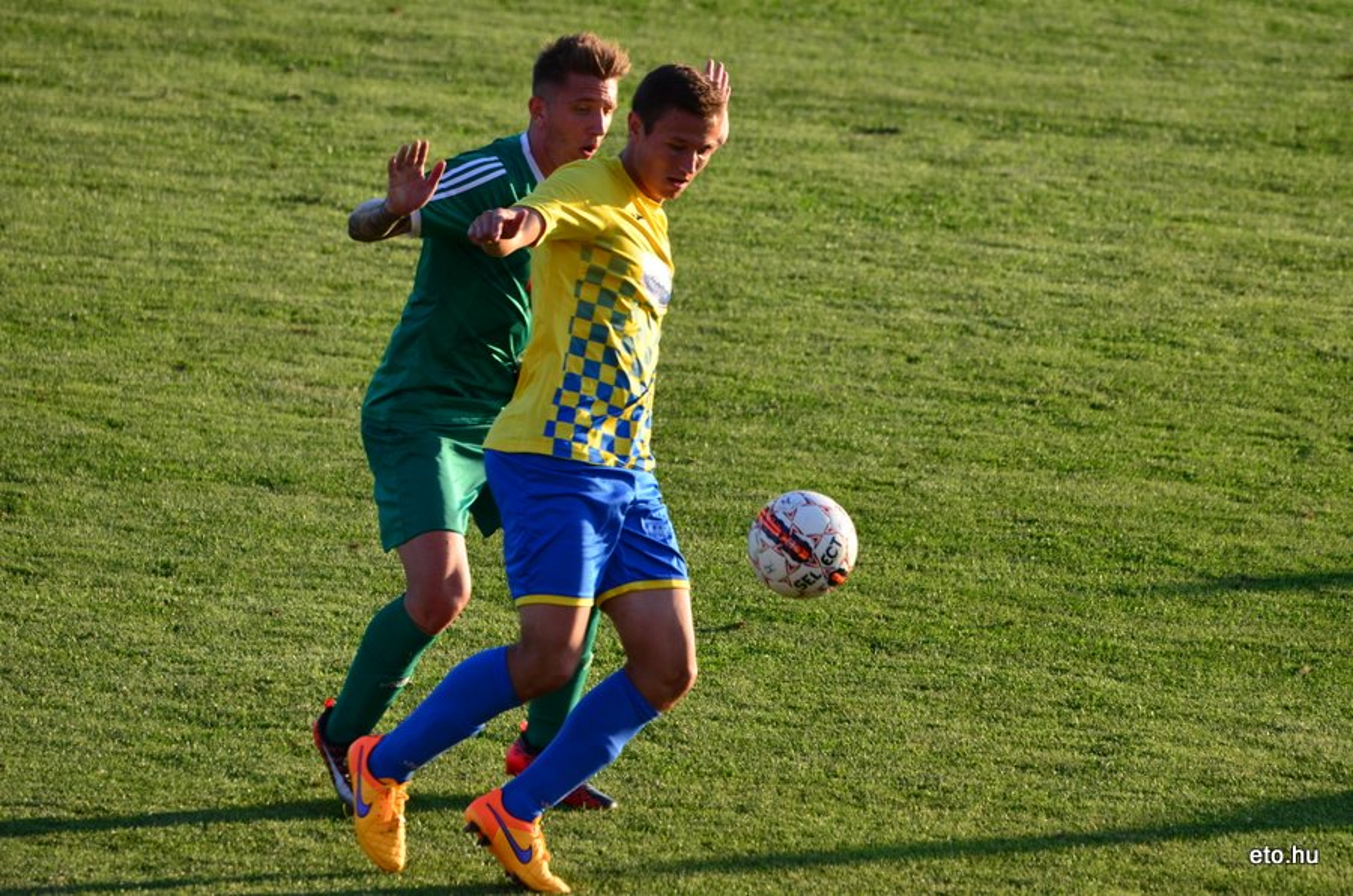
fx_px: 12376
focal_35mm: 330
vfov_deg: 4.1
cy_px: 448
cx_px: 676
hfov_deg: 6.3
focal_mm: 220
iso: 400
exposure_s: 1/640
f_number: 5.3
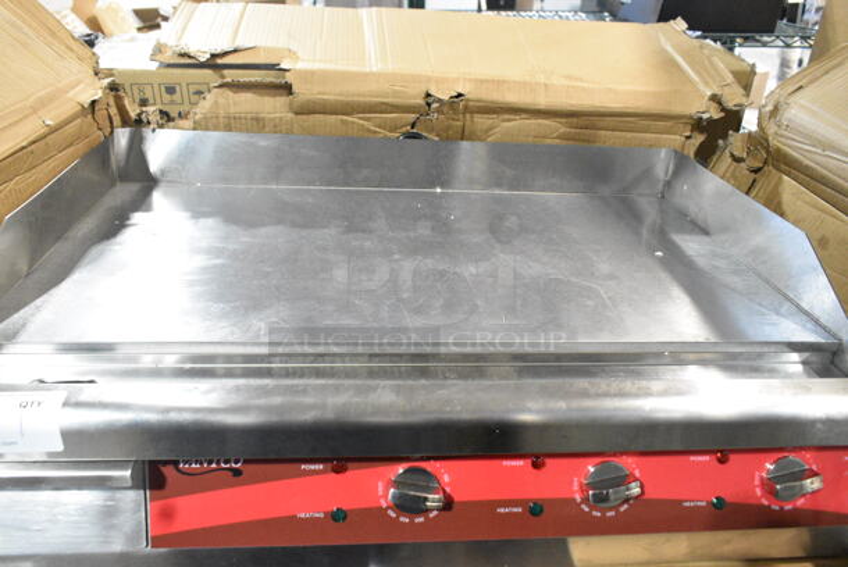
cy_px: 284
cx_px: 424
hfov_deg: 67.3
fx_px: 637
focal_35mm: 27
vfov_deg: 48.0
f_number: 6.3
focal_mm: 18
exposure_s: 1/160
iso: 6400
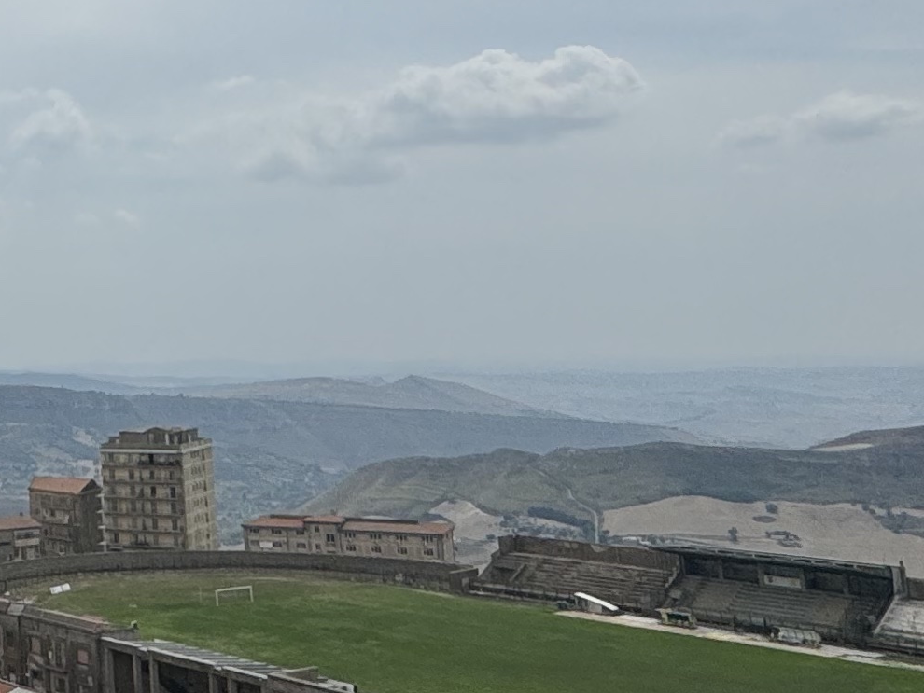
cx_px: -323
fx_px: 1522
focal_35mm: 57
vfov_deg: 25.3
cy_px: 164
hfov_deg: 27.3
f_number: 2.2
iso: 32
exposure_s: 1/5650
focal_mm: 2.22
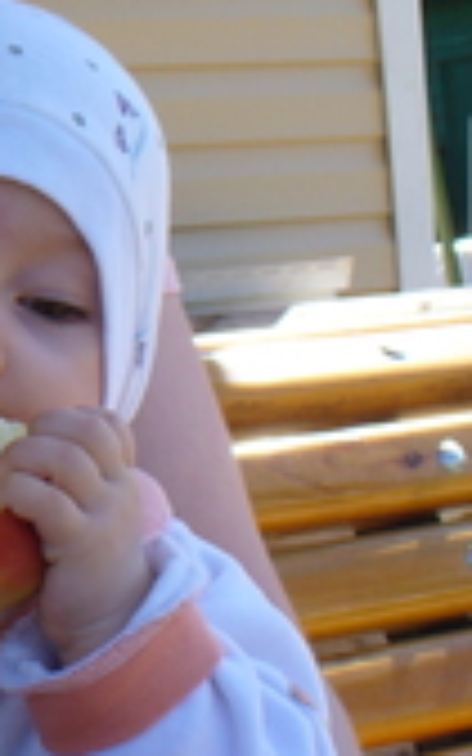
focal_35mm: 105
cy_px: 252
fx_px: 2161
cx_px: -306
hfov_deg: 11.7
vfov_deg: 19.8
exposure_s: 1/100
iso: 64
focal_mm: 6.1
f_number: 5.6
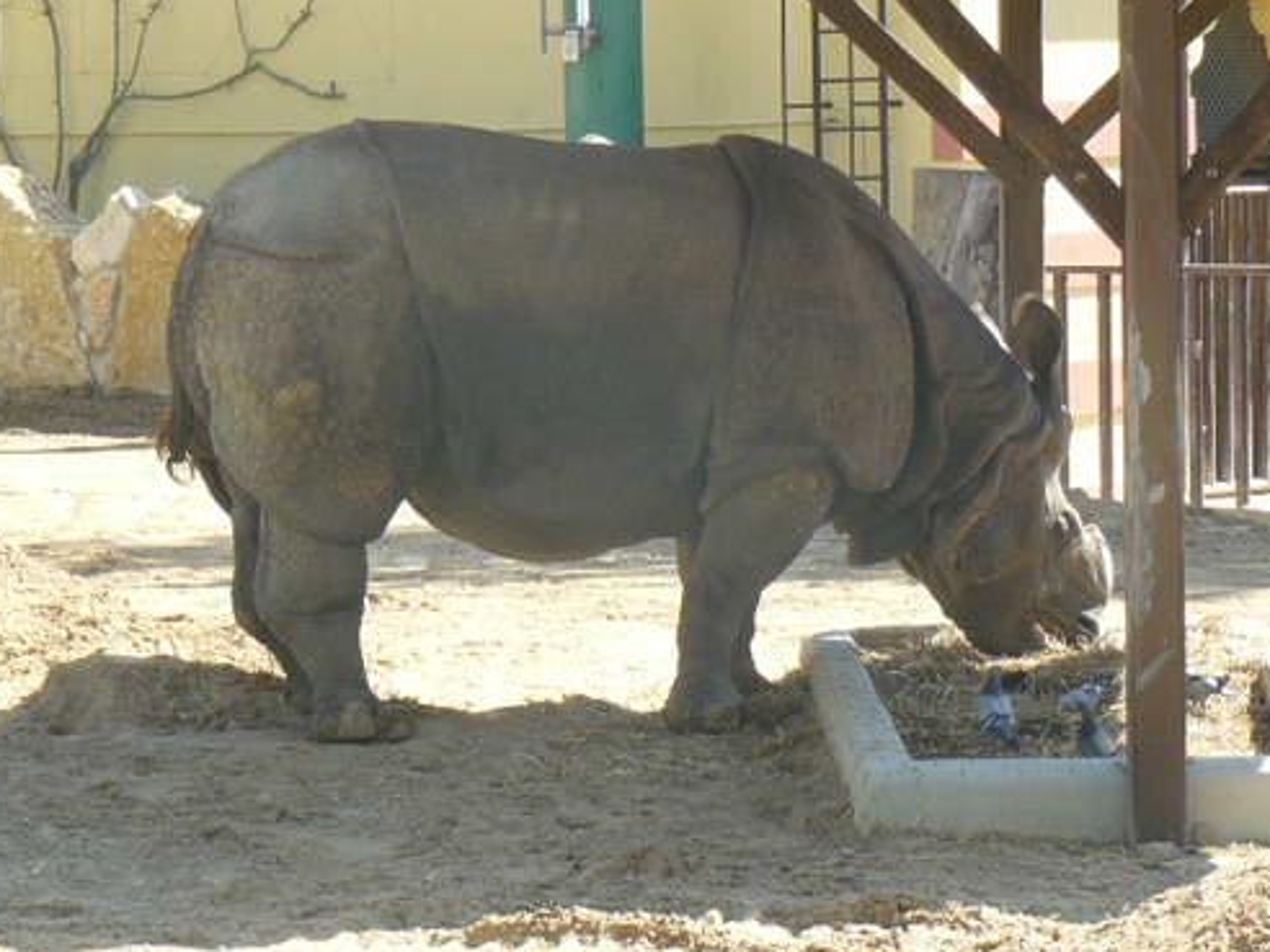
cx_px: 710
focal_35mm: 151
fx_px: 5540
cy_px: 446
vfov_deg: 9.8
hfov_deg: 13.1
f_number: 4
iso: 100
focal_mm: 12.9
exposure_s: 1/200
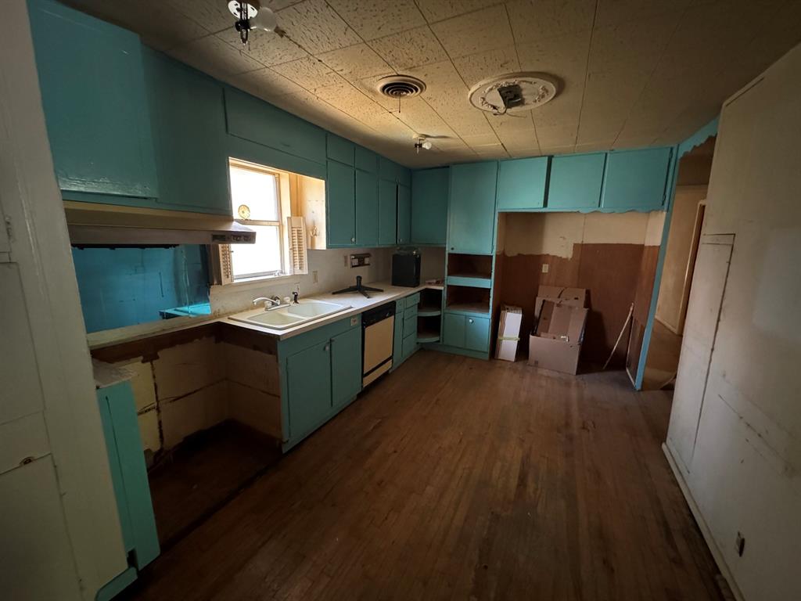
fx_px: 324
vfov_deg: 85.7
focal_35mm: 14
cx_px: 400
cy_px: 300
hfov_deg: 102.1
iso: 1600
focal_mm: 2.22
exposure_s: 1/37
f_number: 2.2
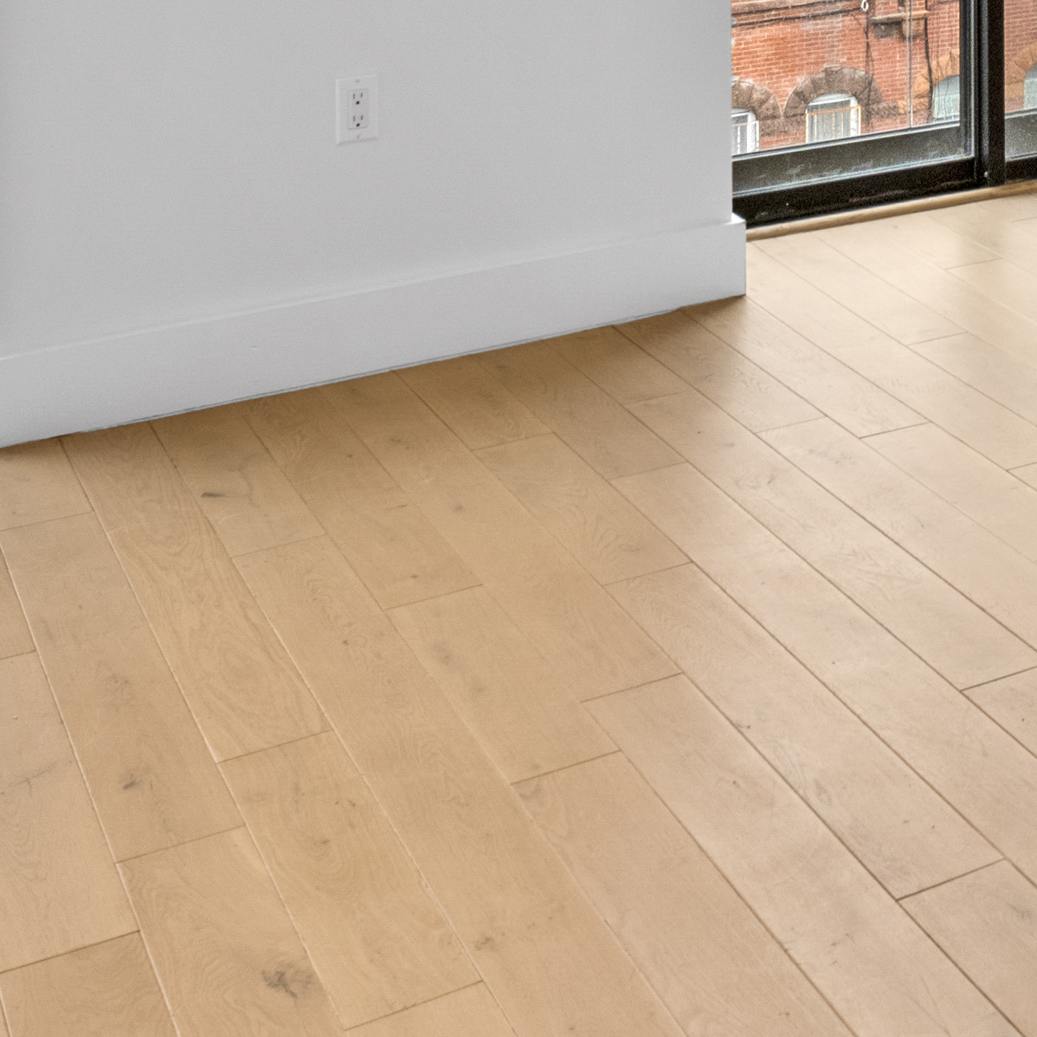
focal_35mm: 66
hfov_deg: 24.0
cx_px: 1208
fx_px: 2237
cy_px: -348
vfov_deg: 22.9
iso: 320
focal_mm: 14
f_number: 9
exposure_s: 1/6
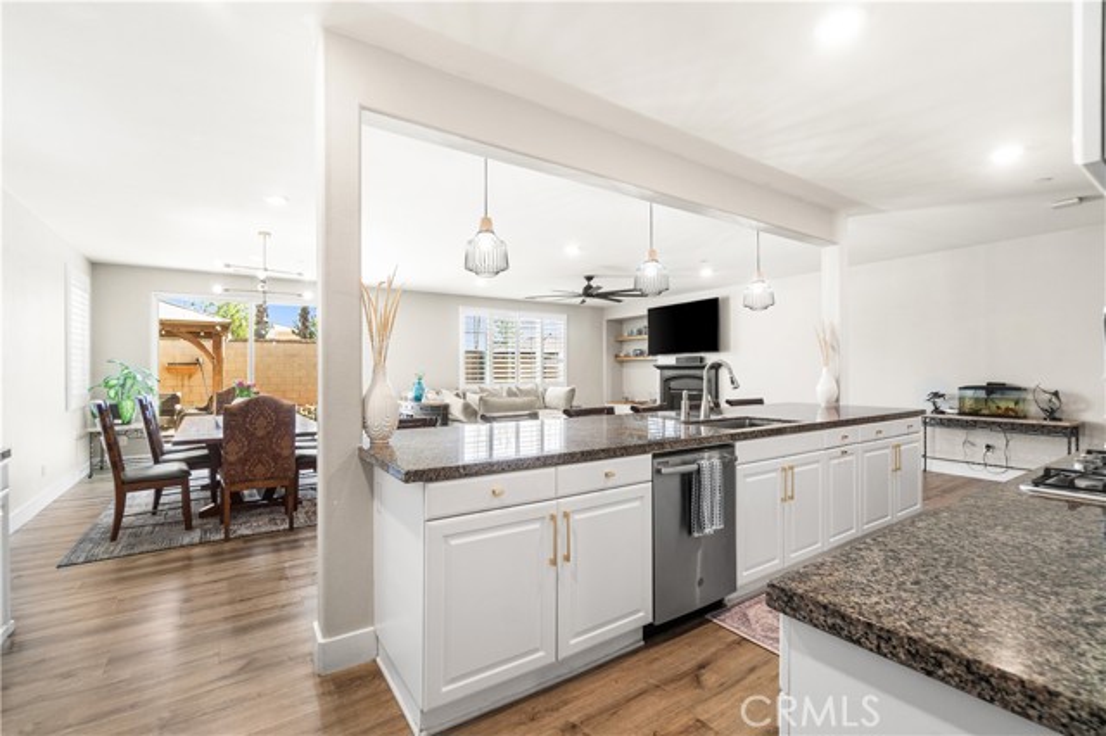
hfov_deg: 100.4
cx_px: 553
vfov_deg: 77.3
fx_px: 461
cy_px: 368
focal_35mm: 15
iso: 320
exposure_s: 1/4
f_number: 8
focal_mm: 10
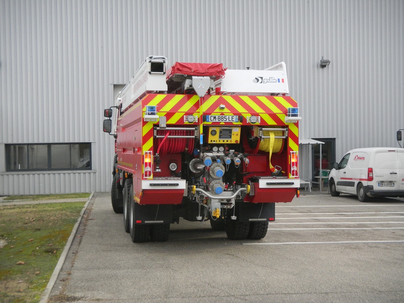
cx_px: 202
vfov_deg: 26.6
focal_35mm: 55
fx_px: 642
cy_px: 152
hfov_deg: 34.9
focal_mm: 9.9
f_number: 4.2
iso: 200
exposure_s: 1/430
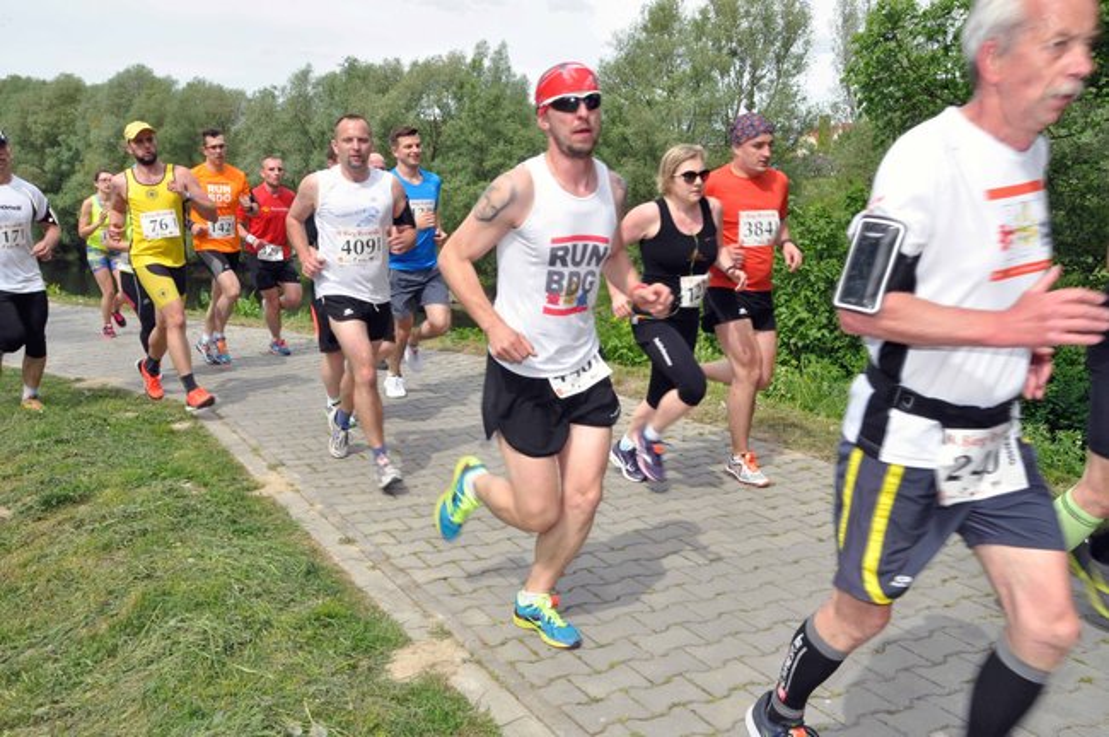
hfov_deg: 57.3
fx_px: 1016
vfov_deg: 39.9
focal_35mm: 33
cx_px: 554
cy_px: 368
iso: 800
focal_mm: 22
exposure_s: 1/200
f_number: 25
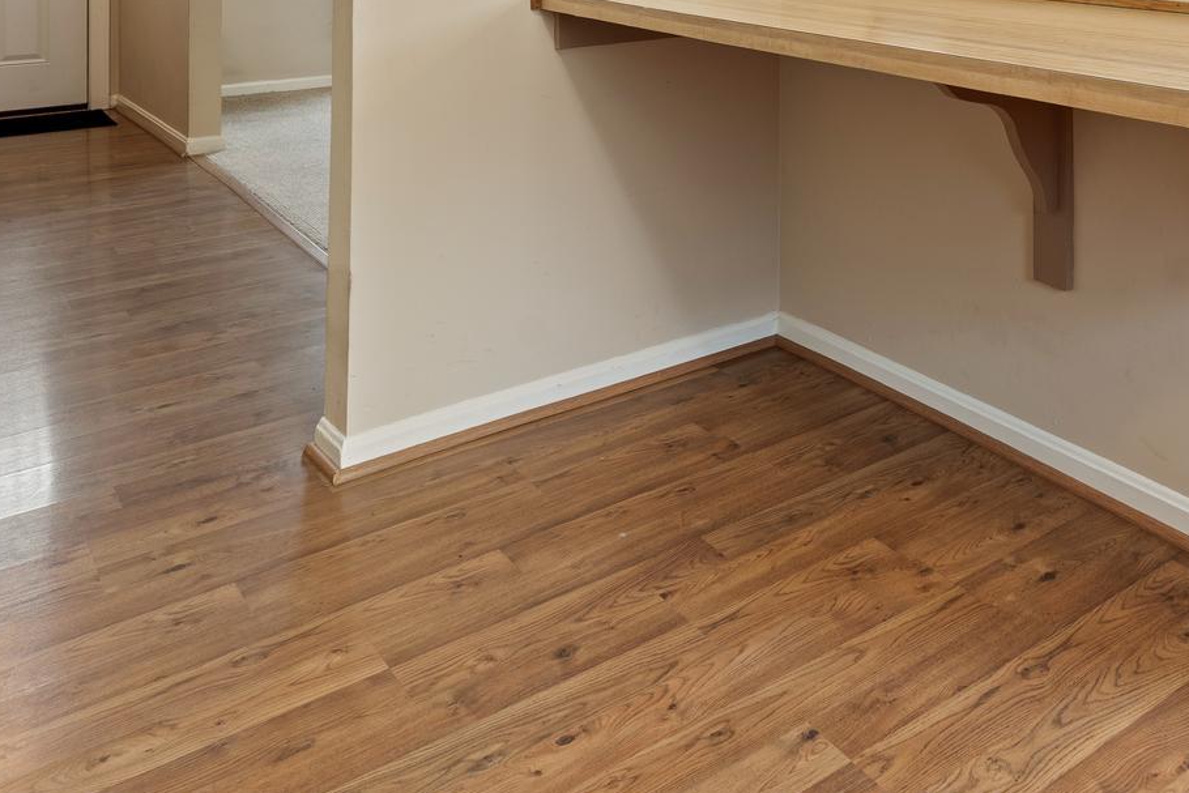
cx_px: 907
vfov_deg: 32.2
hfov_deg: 50.7
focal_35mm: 36
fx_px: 1189
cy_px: -95
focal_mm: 16
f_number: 7.1
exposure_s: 1/13
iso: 320
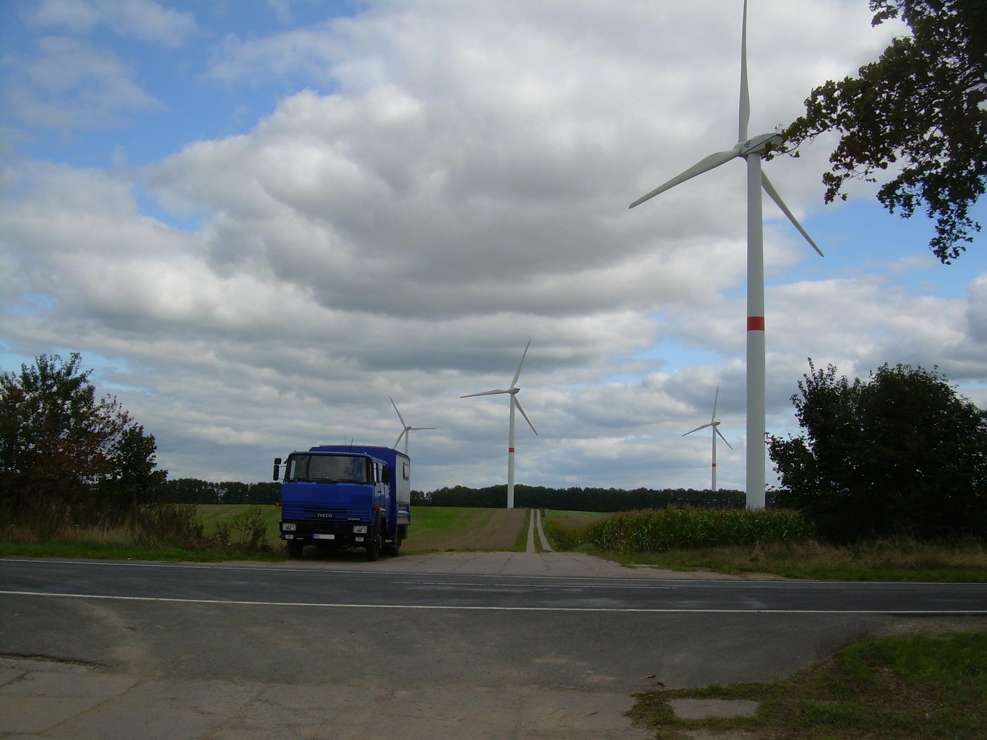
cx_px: 494
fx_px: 1083
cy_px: 370
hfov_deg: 49.0
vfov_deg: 37.7
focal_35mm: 38
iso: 50
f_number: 4.6
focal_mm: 6.3
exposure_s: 1/546
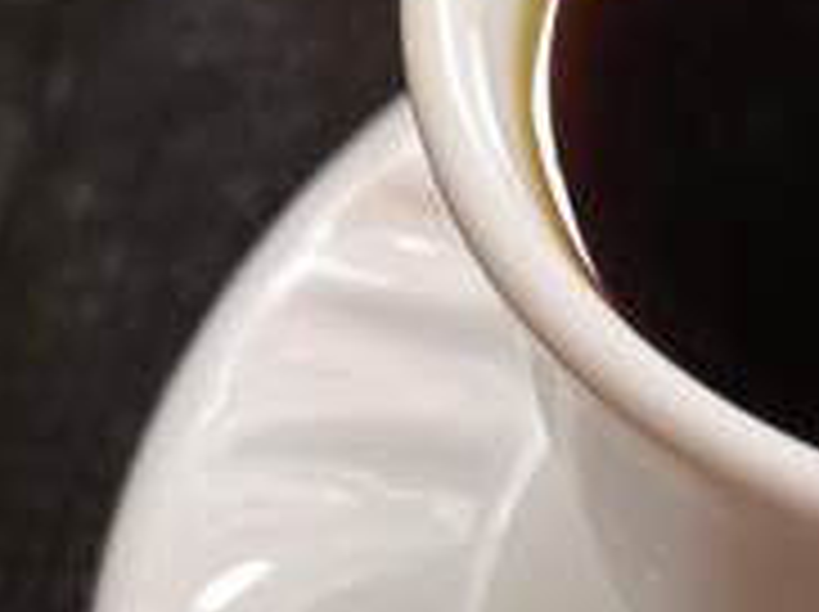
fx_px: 2812
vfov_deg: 12.3
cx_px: 1179
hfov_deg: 15.5
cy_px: 562
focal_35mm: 119
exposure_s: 1/60
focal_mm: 3.95
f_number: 1.8
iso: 100
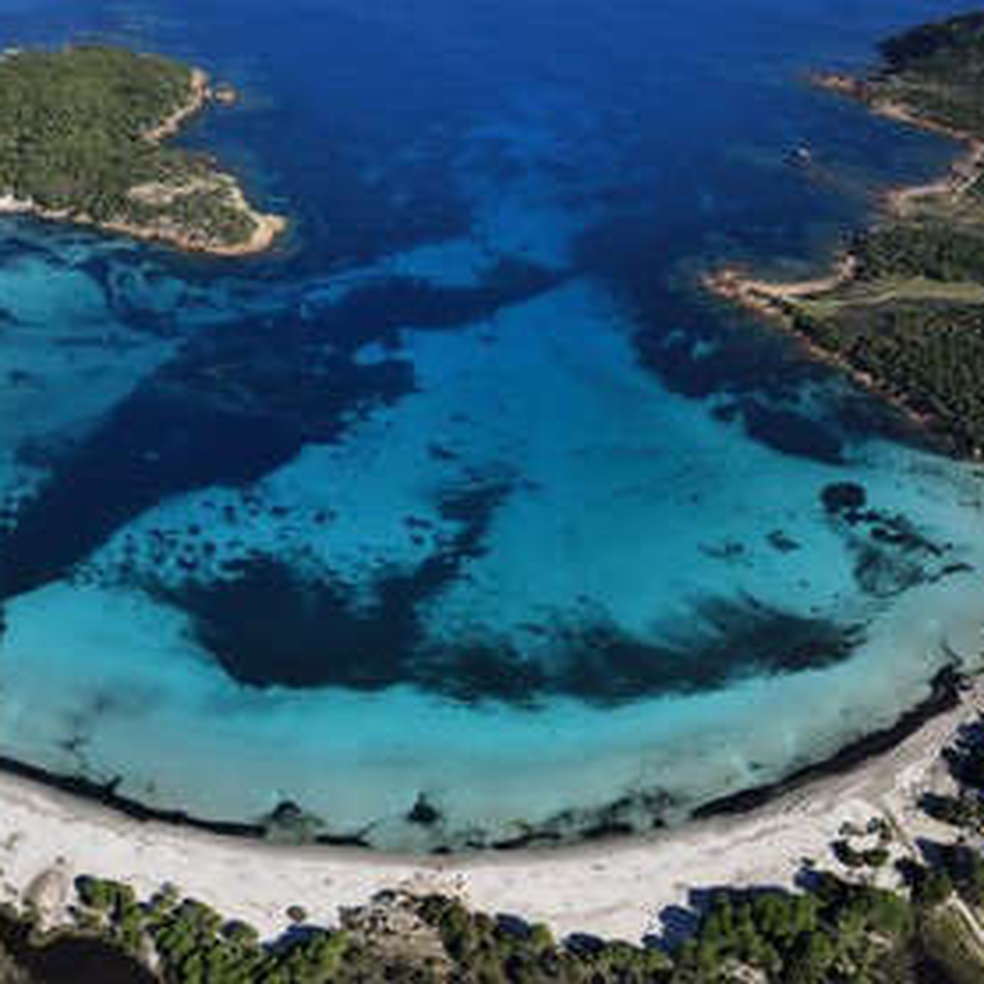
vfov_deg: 46.0
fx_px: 1158
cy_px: 492
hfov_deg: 45.9
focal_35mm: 36
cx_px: 421
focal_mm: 28
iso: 320
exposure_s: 1/800
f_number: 9
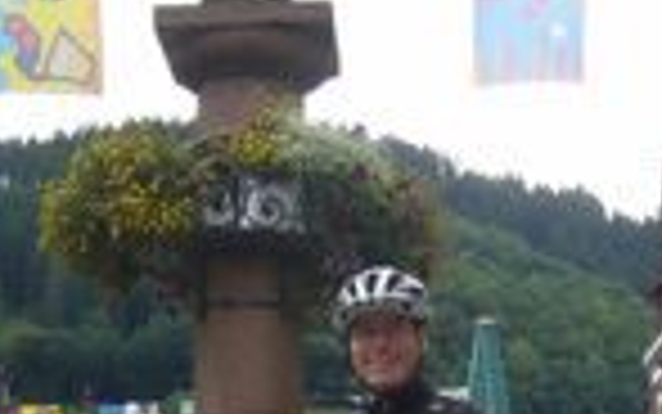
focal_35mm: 101
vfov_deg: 12.8
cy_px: 423
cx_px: 315
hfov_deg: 20.6
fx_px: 1823
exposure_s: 1/250
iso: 80
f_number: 2.8
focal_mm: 5.8
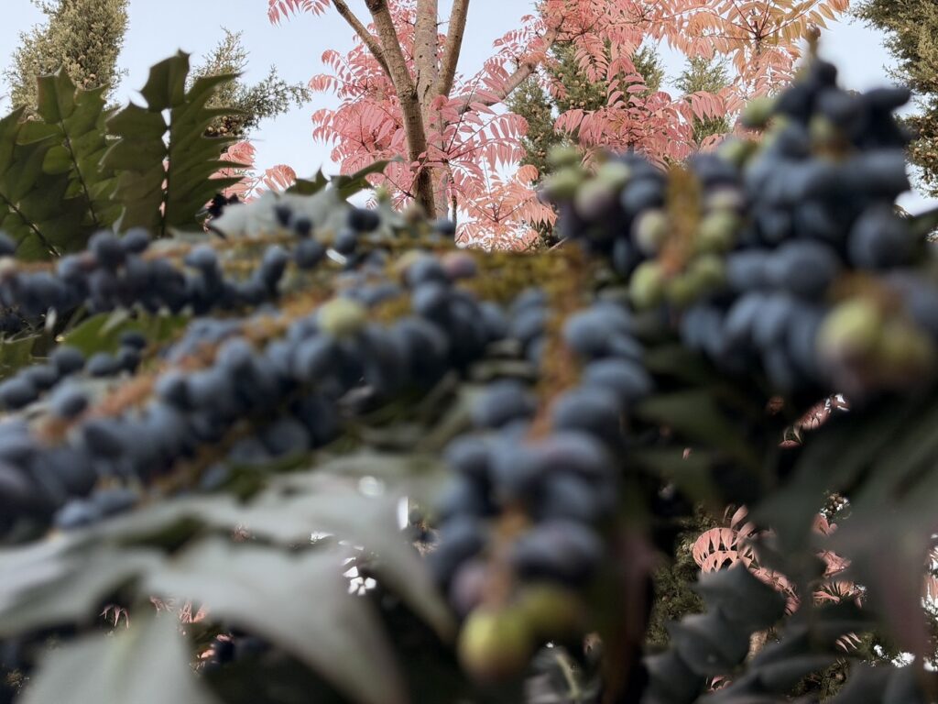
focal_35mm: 48
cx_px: 469
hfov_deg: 39.7
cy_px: 352
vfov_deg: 30.3
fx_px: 1301
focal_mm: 6.76
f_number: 1.78
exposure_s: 1/121
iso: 80
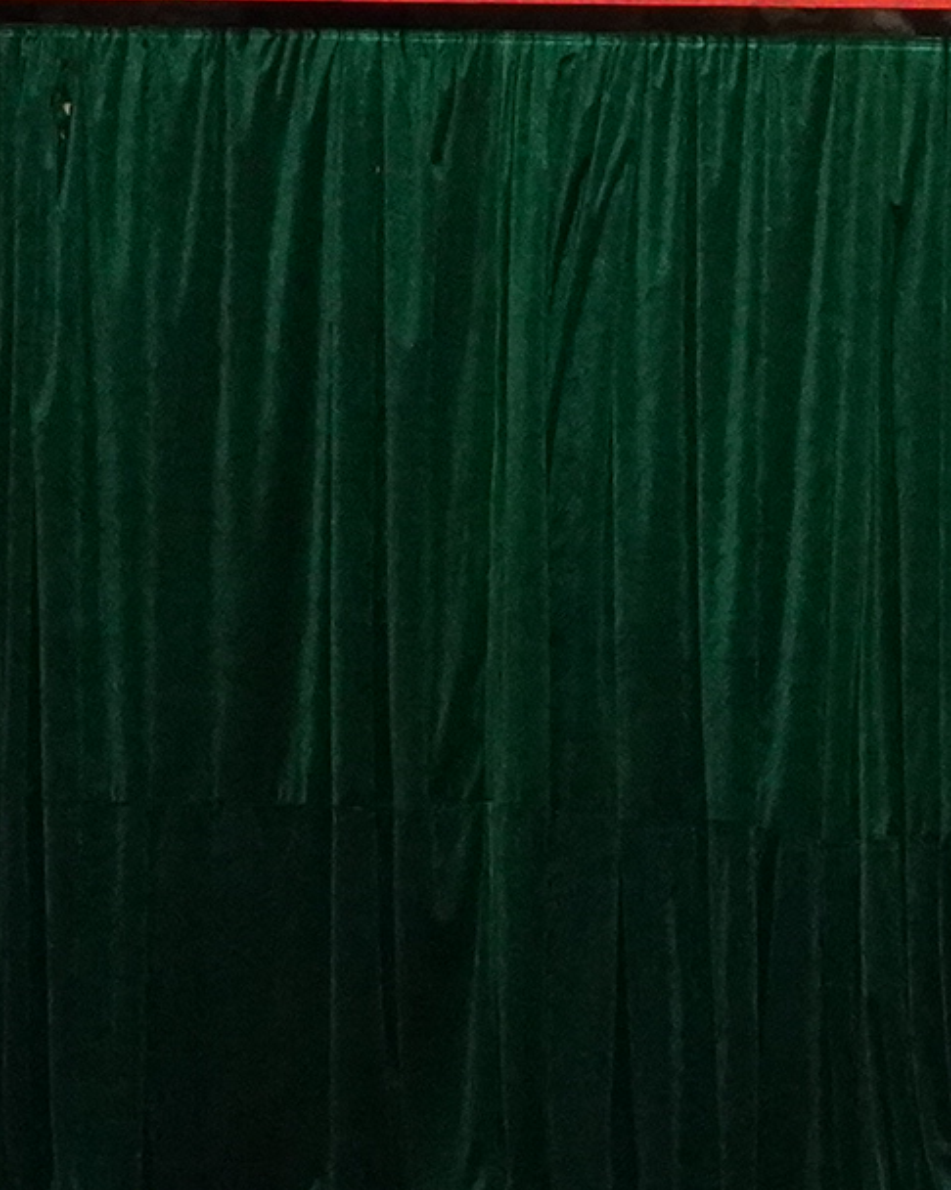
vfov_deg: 11.5
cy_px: 358
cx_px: 1976
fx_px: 5878
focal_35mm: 167
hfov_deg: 8.7
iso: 3200
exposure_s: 1/125
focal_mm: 24
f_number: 9
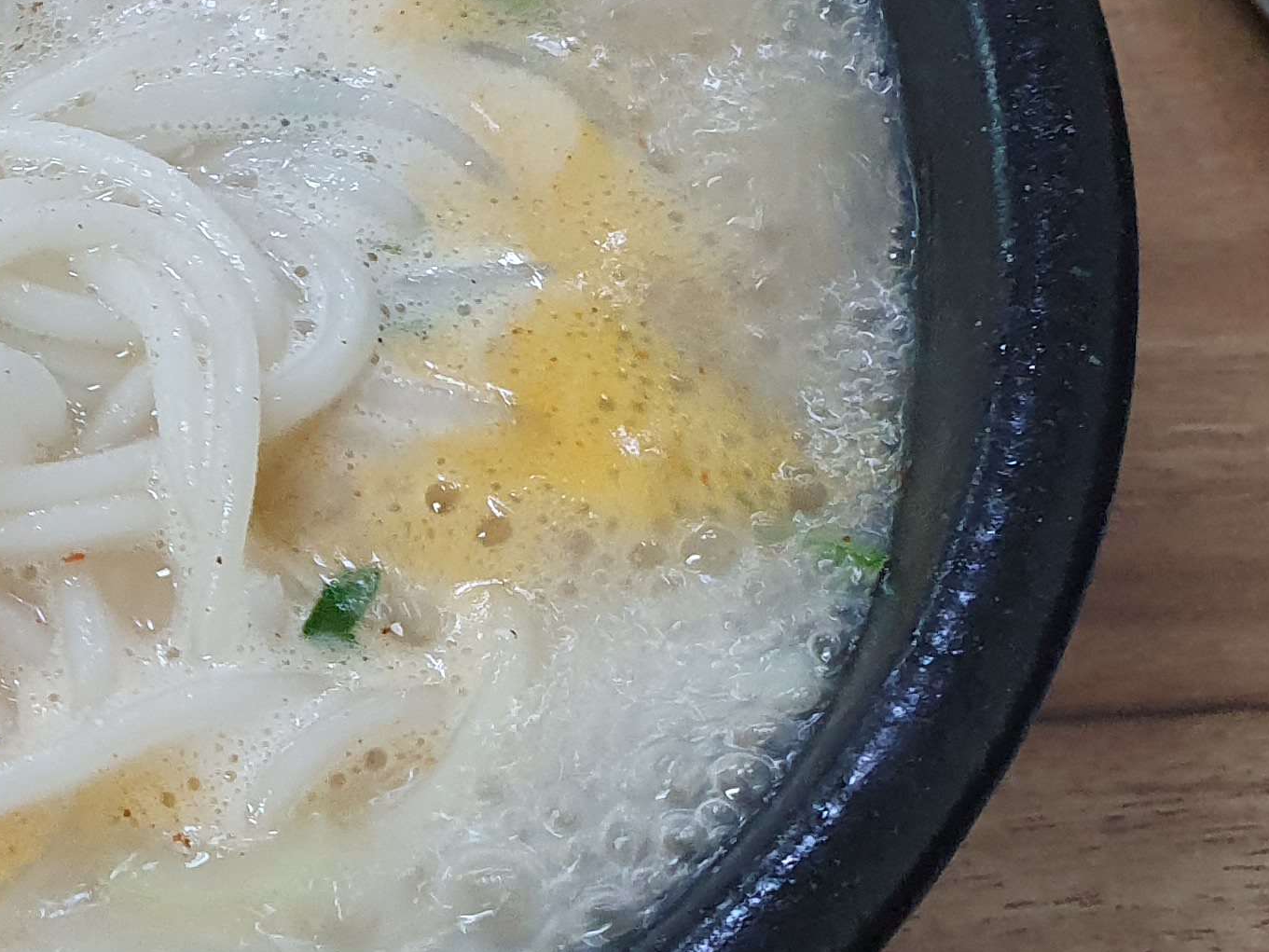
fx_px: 2823
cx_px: -308
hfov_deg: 23.0
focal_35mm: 77
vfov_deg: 19.0
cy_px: 195
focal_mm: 4.32
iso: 200
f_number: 2.4
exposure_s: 1/40
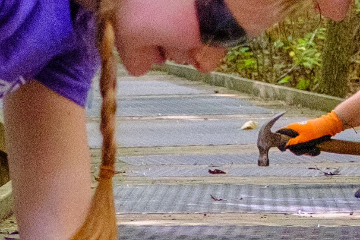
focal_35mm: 262
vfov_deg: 5.1
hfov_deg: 7.9
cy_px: 480
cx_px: 183
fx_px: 2620
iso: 4000
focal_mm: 23
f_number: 2.8
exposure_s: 1/320
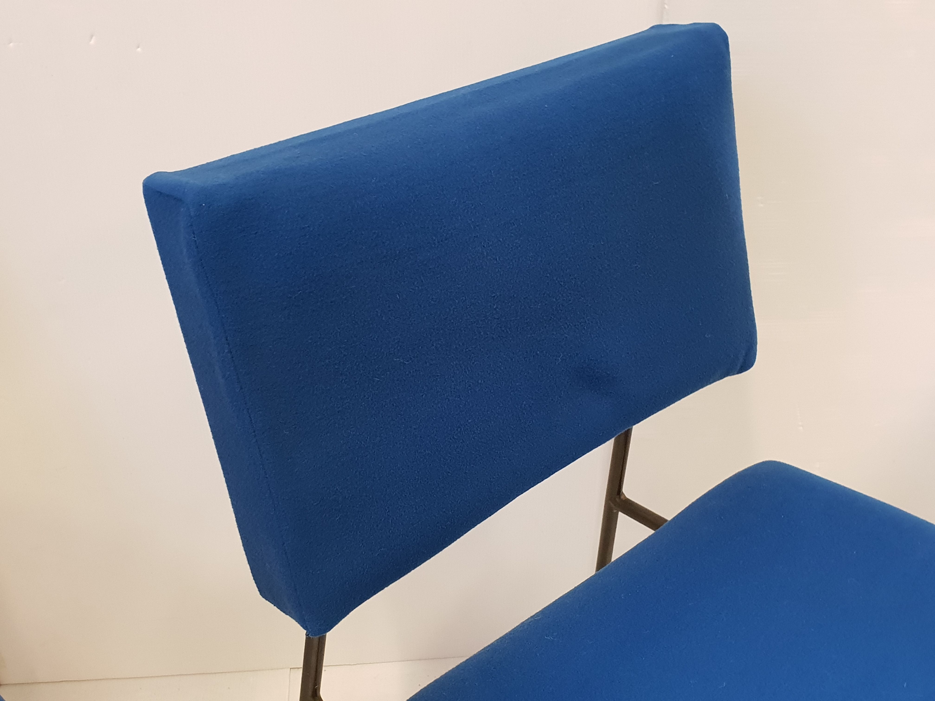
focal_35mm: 26
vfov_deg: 53.1
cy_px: 350
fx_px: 702
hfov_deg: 67.3
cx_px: 468
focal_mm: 4.3
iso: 320
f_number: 2.4
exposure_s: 1/33
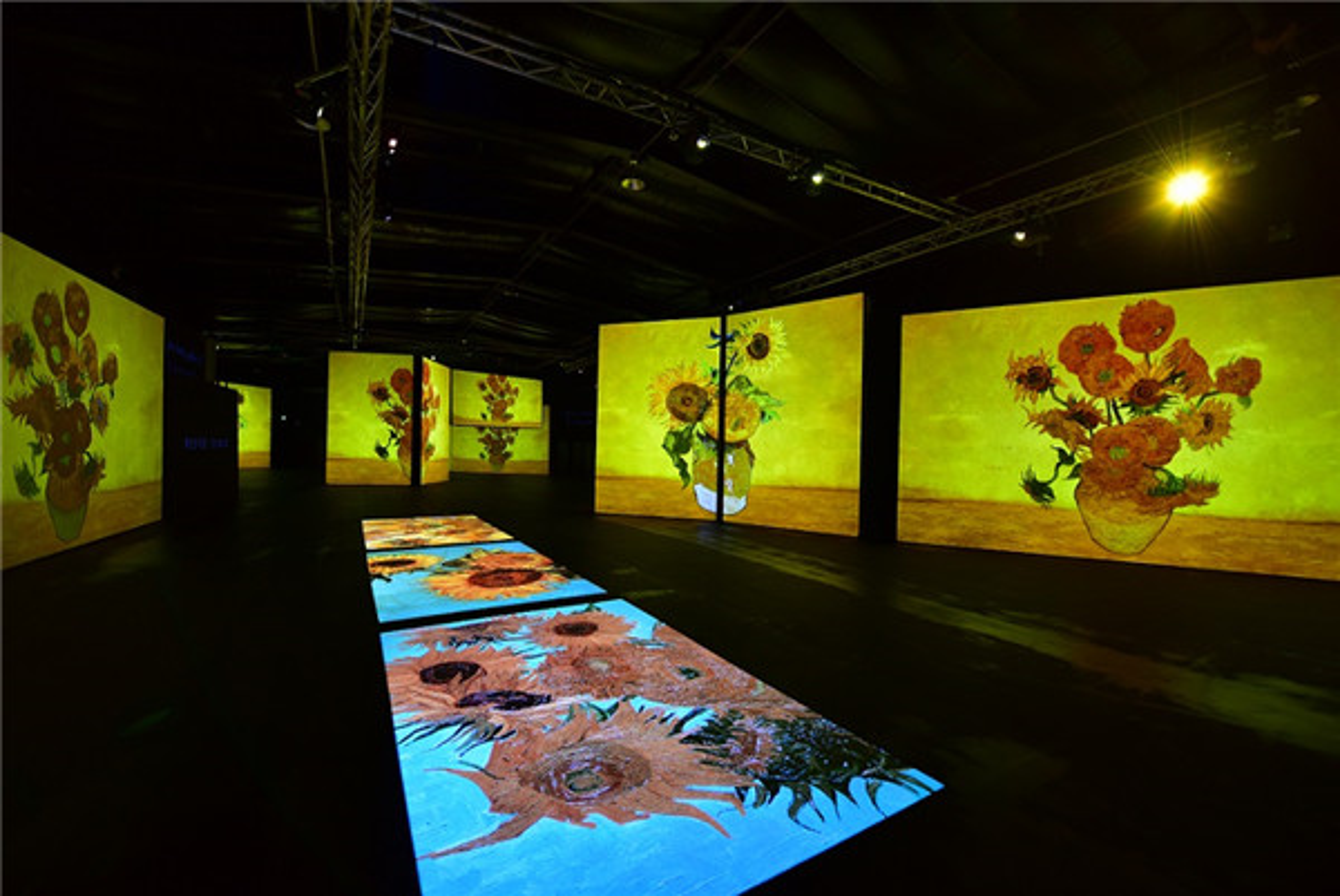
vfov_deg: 81.3
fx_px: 521
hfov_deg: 104.2
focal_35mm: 14
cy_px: 448
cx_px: 670
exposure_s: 1/5
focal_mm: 14
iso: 400
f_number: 2.8
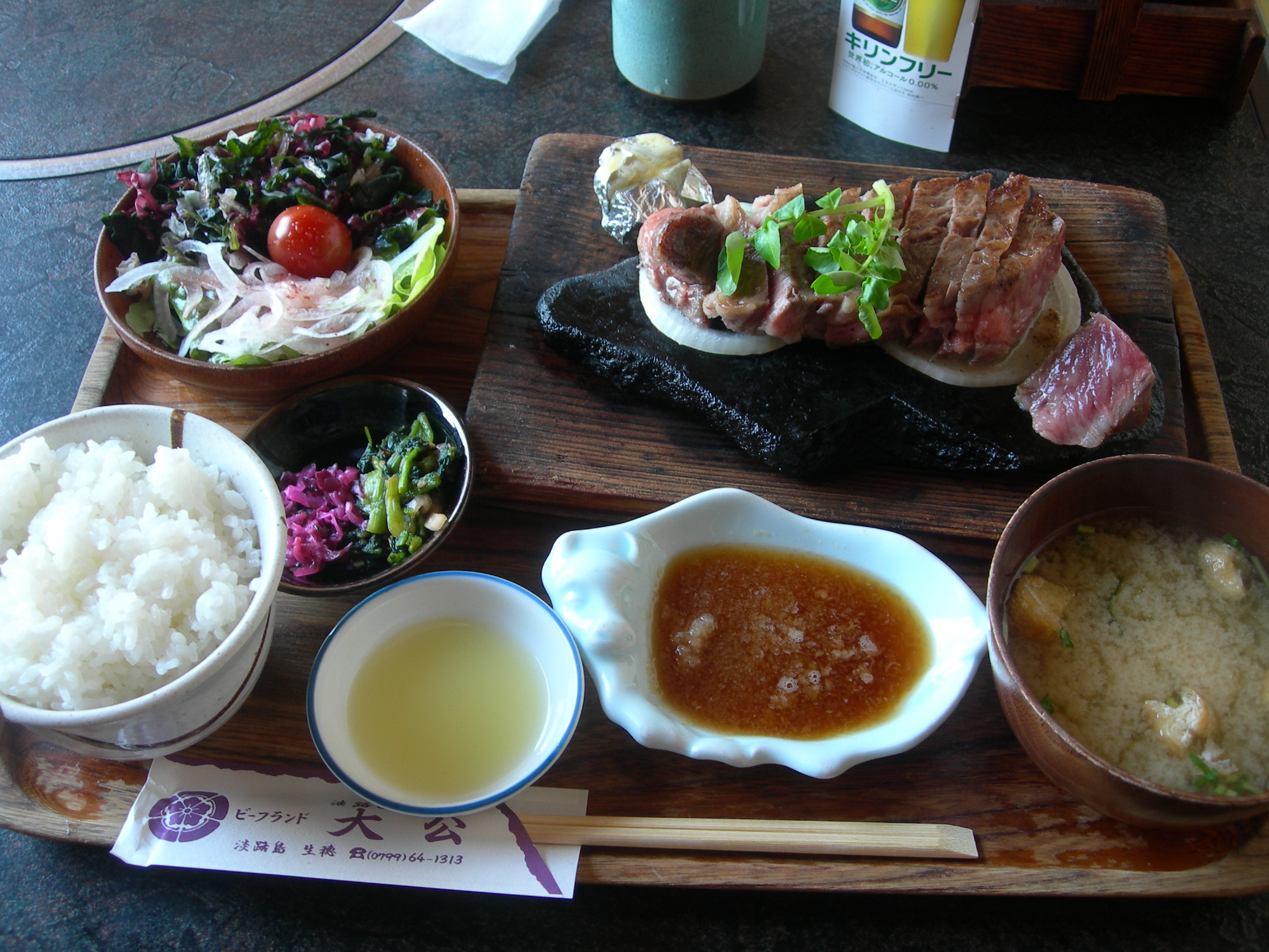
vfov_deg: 36.8
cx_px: 640
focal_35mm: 39
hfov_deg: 47.9
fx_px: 1430
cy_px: 488
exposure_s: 1/16.5
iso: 50
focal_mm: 7.8
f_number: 2.8
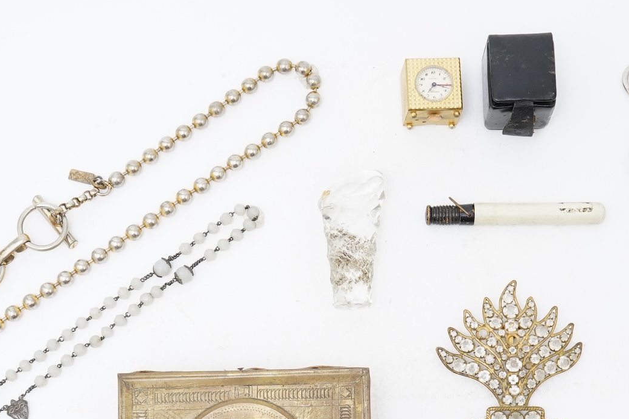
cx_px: 267
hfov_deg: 23.9
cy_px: 370
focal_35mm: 85
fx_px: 1485
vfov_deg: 15.9
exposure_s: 1/60
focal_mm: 30
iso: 640
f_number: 14
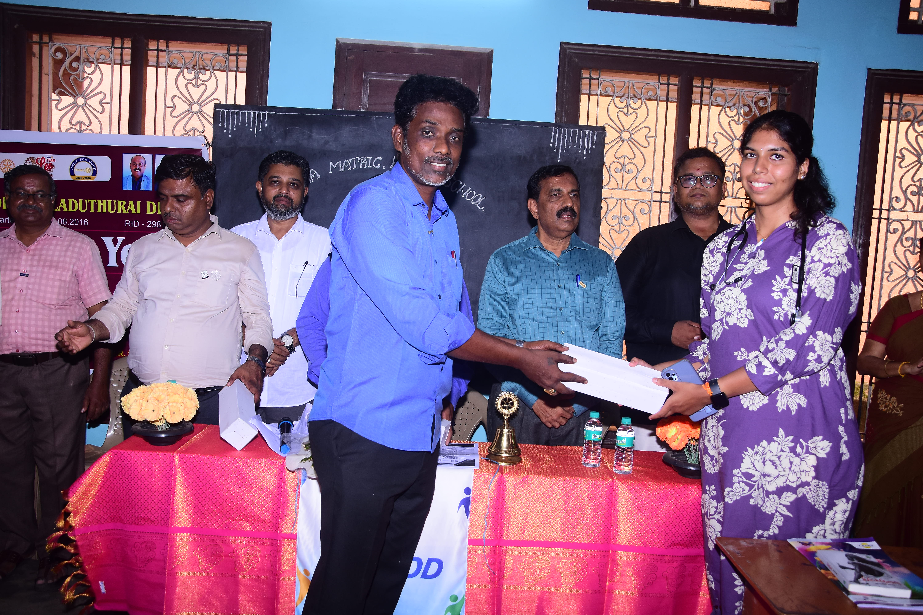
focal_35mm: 32
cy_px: 308
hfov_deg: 59.5
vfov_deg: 41.7
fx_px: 808
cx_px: 462
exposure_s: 1/125
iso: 640
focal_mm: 21
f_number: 6.3
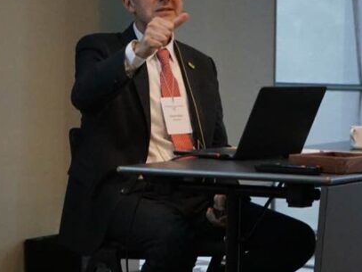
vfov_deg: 8.9
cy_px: 155
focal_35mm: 167
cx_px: 93
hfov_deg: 11.8
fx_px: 1746
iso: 6400
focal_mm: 69
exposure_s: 1/160
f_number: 5.6
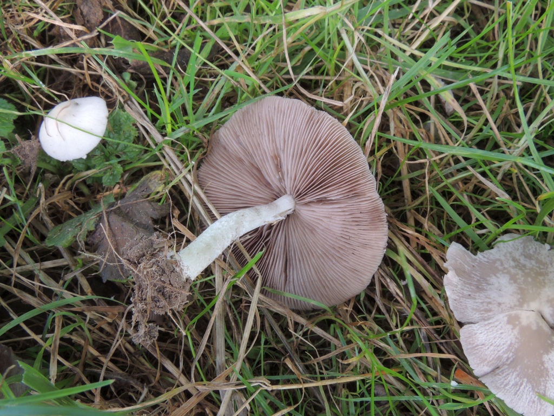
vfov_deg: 42.9
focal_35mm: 33
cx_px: 277
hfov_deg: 55.4
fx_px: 528
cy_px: 208
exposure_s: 1/20
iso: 200
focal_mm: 5.8
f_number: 7.9
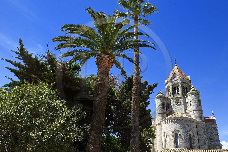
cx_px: 114
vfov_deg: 53.1
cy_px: 76
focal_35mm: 24
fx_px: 152
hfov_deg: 73.8
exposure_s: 1/320
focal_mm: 24
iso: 200
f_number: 13
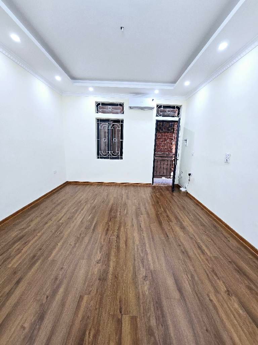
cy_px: 172
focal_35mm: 13
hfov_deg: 89.9
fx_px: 129
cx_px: 129
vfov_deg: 106.2
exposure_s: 1/50
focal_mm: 2.2
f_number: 2.2
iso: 100
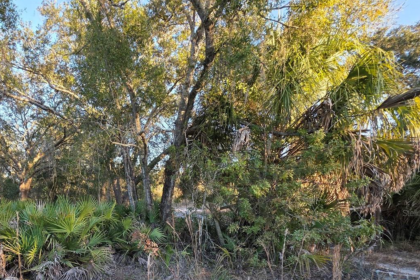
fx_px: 245
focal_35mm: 21
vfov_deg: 56.3
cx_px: 115
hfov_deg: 76.4
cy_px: 213
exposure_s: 1/120
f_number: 1.9
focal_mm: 2.2
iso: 25
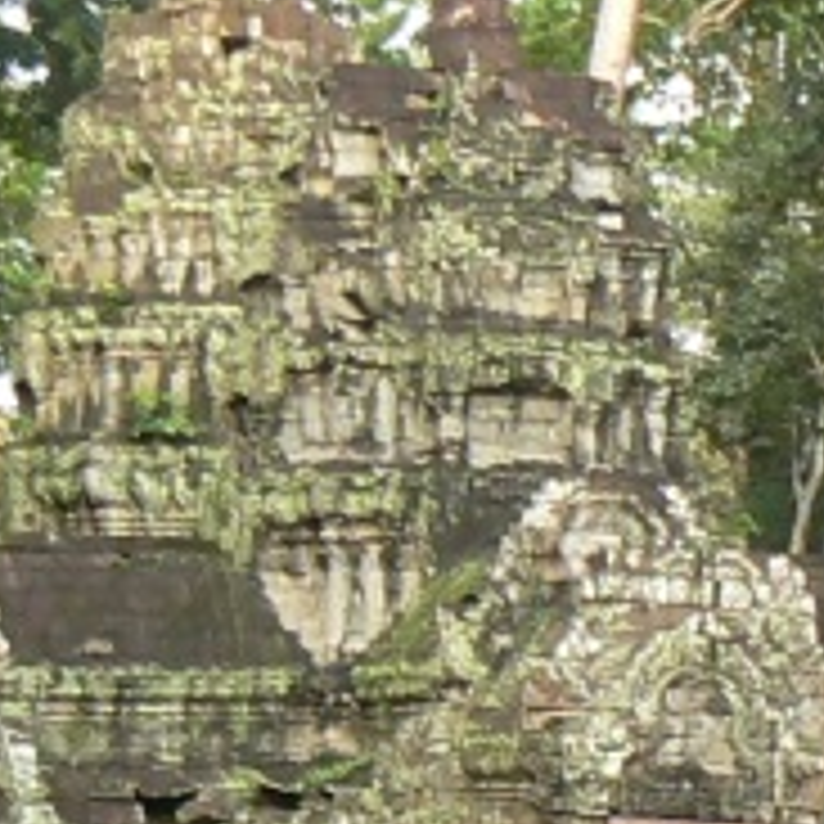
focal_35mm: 178
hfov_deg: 9.8
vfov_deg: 9.6
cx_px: 824
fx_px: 4794
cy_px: 1076
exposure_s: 1/30
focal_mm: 6
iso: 125
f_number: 2.8
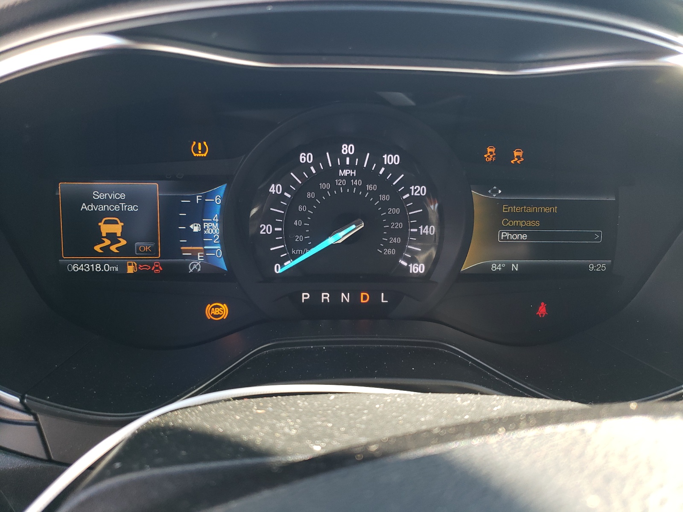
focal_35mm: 26
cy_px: 256
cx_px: 342
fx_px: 513
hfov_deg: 67.3
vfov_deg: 53.1
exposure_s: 1/120
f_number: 1.5
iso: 86
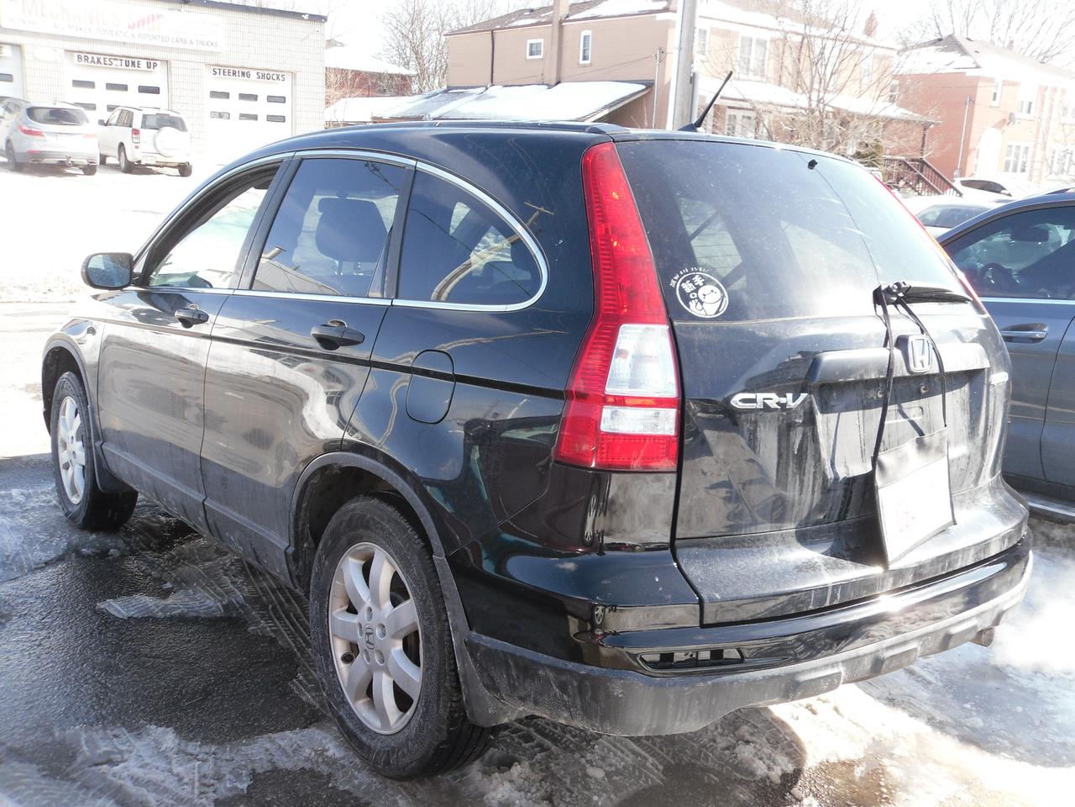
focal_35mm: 35
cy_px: 404
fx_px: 1087
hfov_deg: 52.6
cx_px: 538
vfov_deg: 40.7
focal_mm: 6.3
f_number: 3.5
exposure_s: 1/189
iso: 80
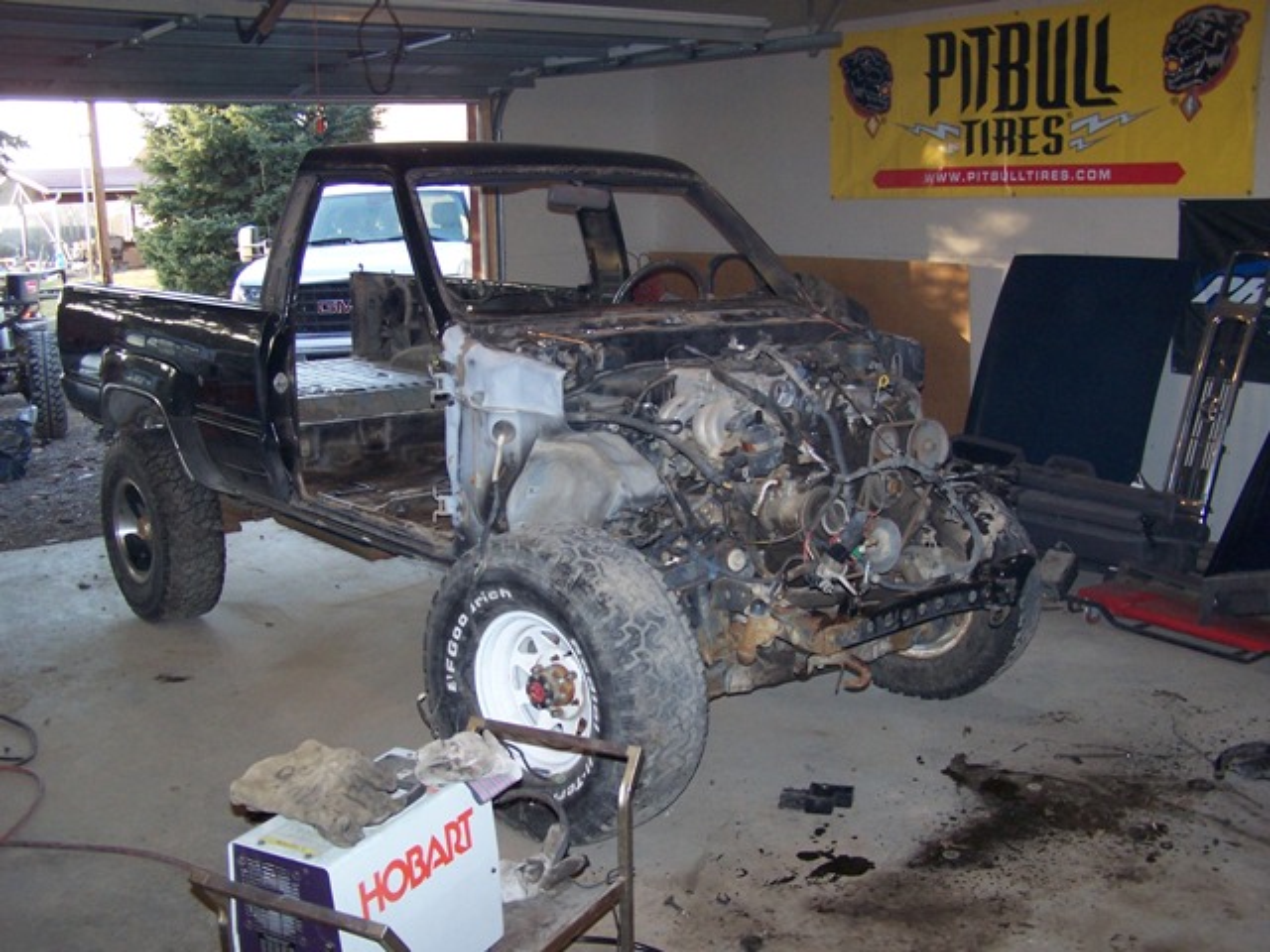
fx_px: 1394
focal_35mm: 38
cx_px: 635
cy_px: 476
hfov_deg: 49.0
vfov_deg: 37.7
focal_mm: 6.3
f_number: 2.8
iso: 140
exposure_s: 1/60
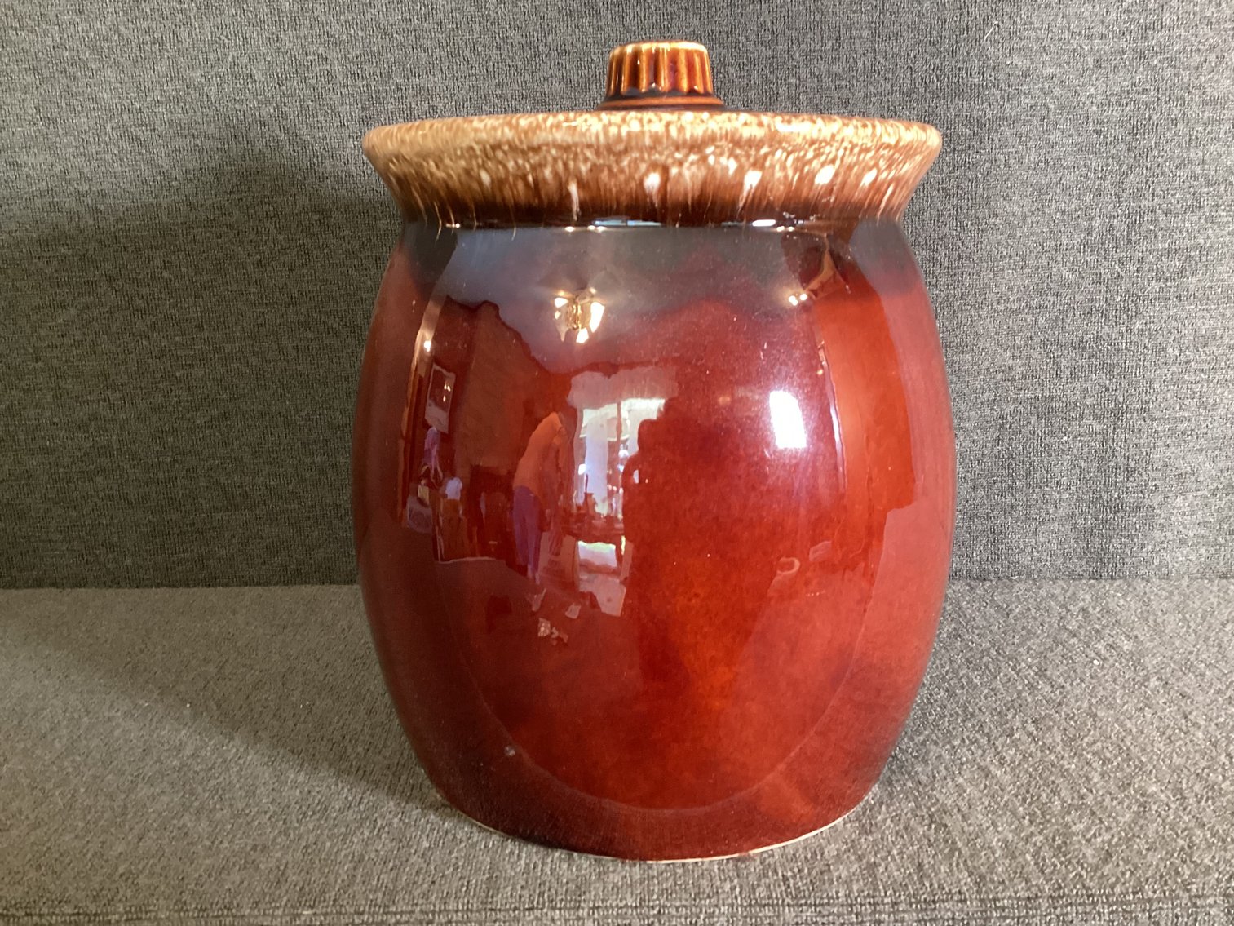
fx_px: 1105
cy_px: 463
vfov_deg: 45.4
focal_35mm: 31
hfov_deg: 58.3
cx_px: 617
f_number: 2.4
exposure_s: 1/30
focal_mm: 3.3
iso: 400
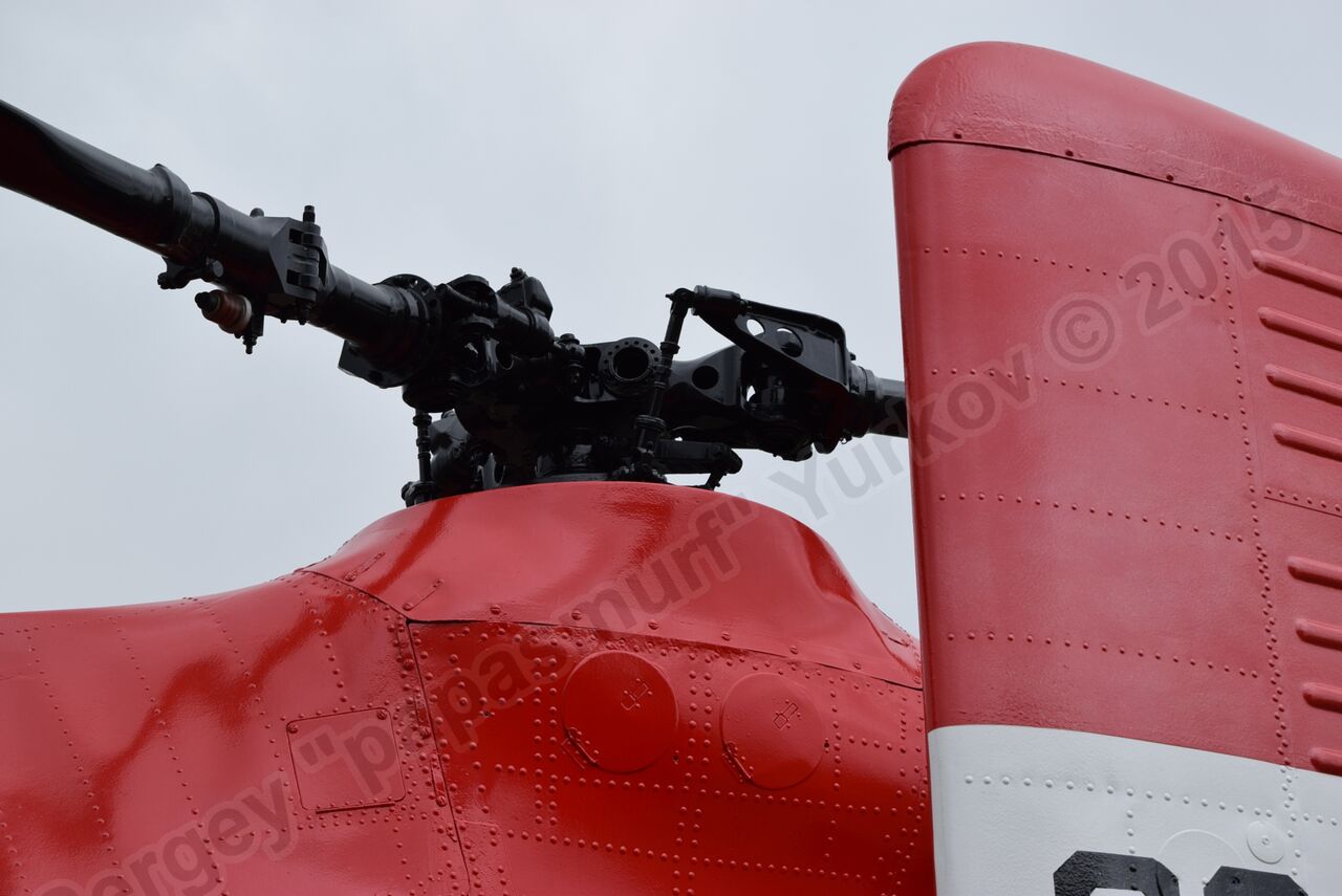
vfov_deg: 16.6
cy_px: 448
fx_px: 3077
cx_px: 671
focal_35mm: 82
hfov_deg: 24.6
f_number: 9
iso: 200
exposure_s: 1/320
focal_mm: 55
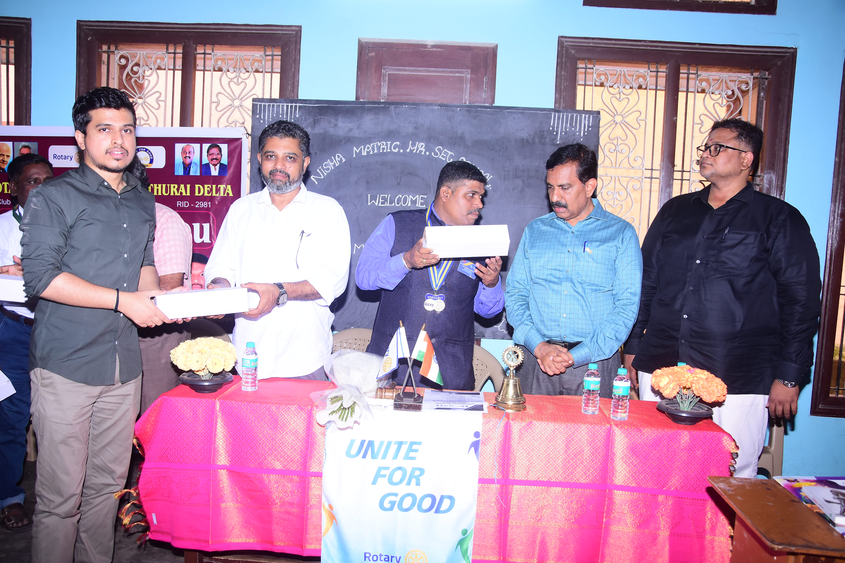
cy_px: 282
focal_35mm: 52
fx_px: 1232
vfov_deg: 25.8
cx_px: 422
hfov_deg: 37.9
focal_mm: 35
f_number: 6.3
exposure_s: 1/125
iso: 640
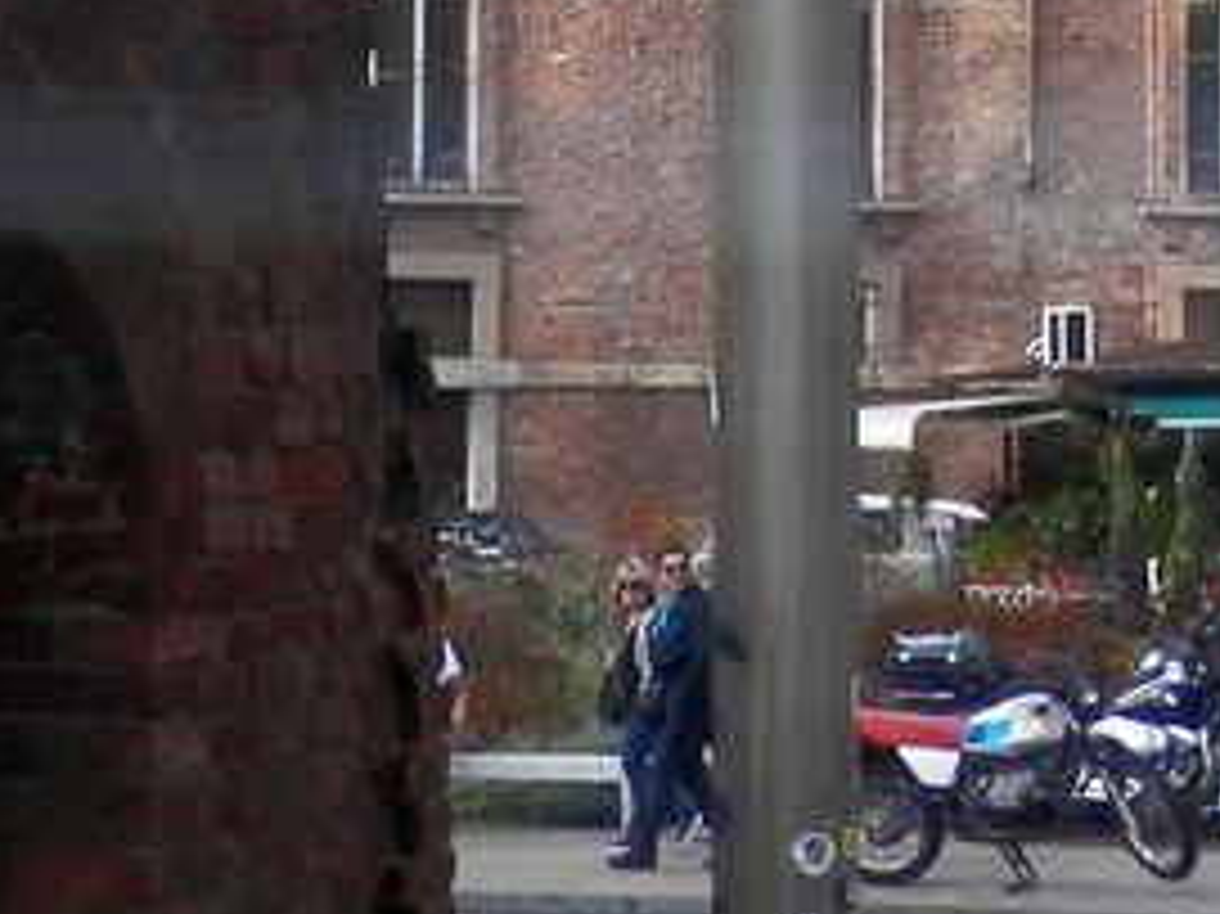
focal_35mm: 266
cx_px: -666
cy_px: -239
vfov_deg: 5.6
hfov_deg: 7.3
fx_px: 9371
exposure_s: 1/100
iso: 80
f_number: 3.8
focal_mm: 8
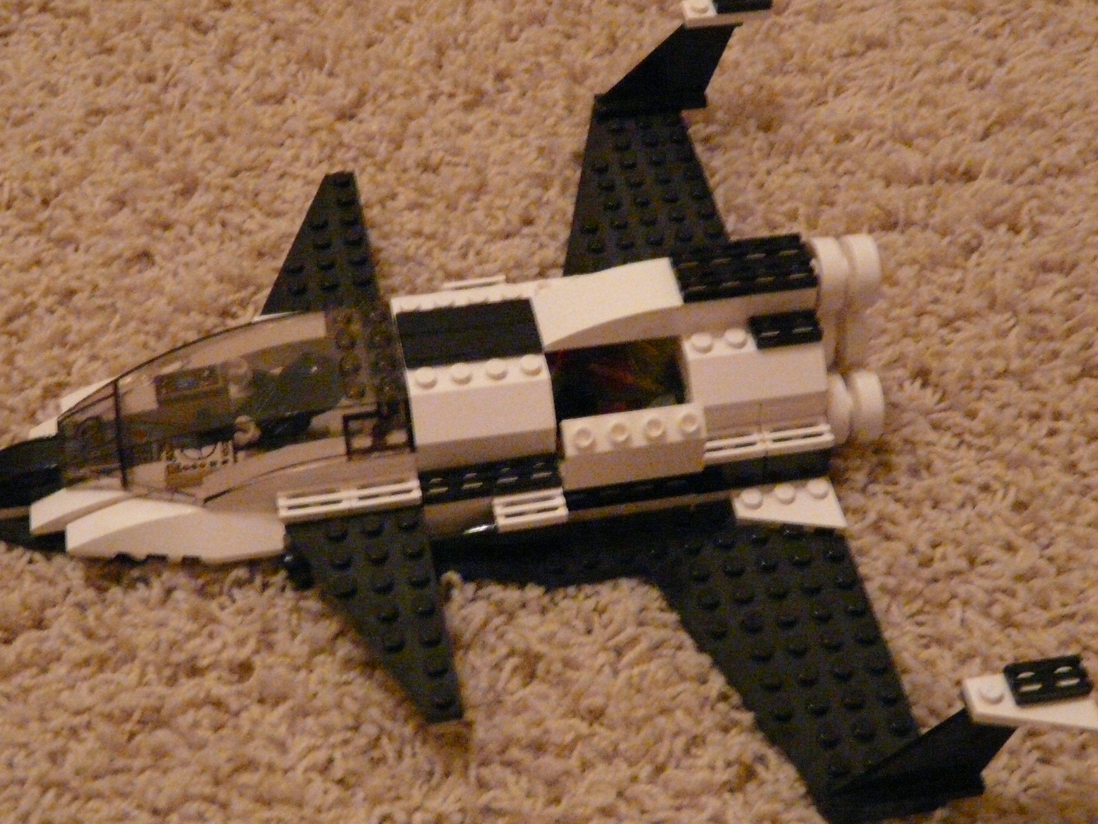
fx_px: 1903
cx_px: 549
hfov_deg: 32.2
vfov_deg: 24.4
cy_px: 412
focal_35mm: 60
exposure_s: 1/15
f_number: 3.2
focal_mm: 7.7
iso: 800
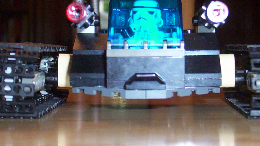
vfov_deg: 12.0
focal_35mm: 101
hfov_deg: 21.1
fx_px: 696
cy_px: 52
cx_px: 152
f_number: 3.26
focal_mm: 8.74
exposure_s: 1/80.5
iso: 140
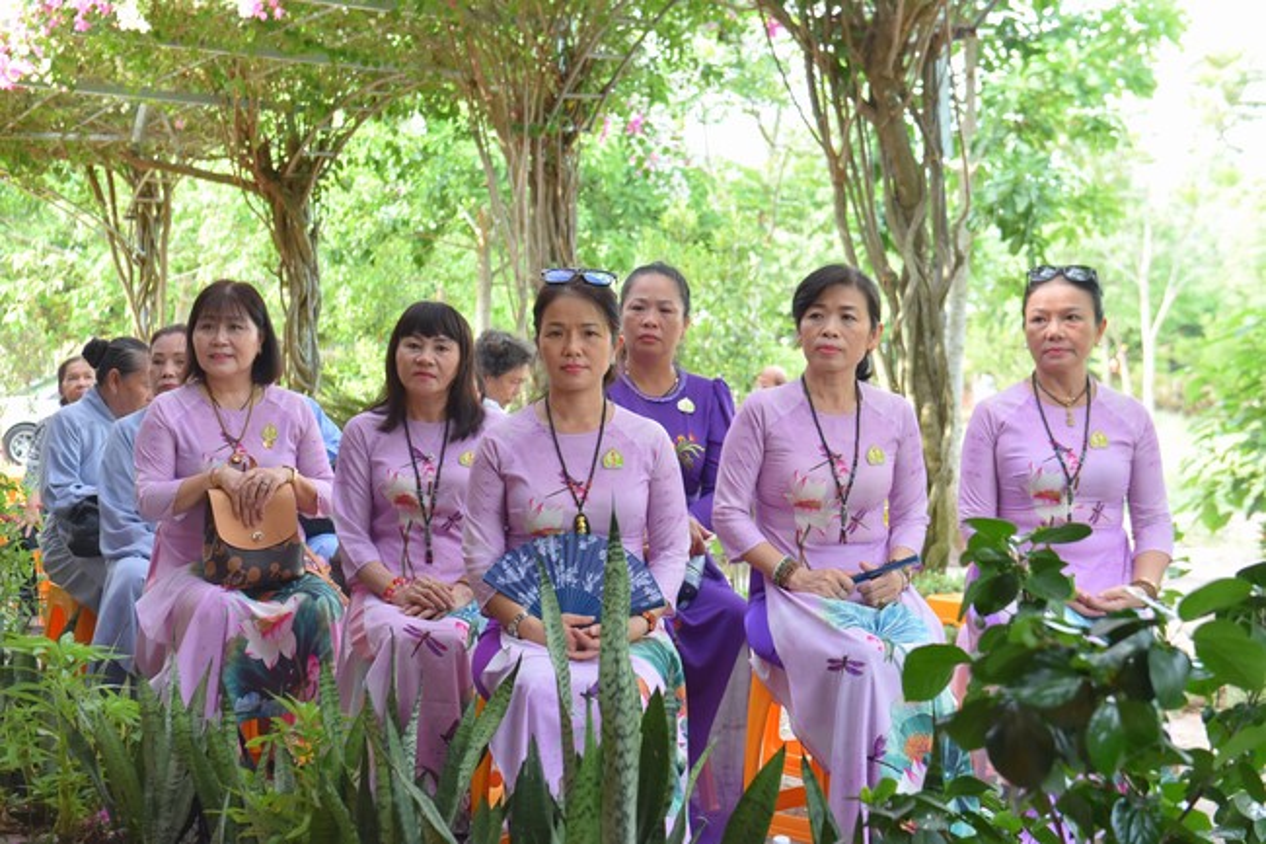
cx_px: 633
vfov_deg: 24.2
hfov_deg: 35.6
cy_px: 422
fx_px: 1969
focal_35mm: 56
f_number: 4.5
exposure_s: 1/100
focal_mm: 56
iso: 400
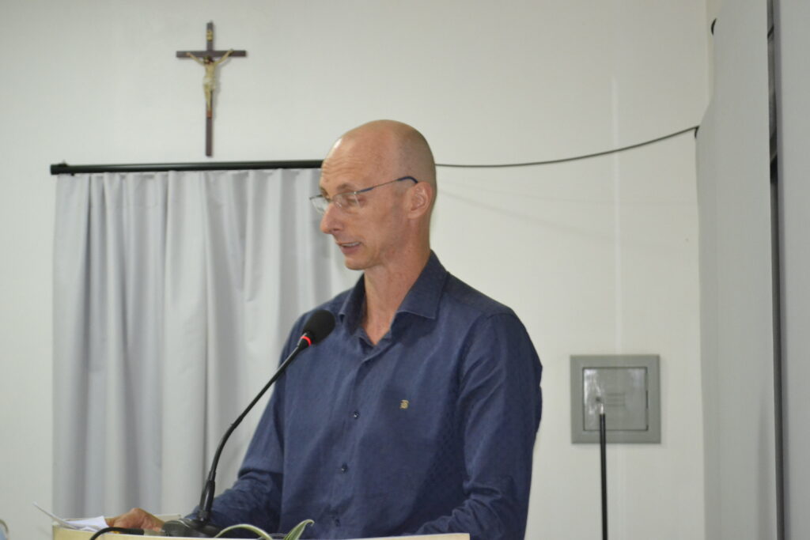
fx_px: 1856
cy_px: 270
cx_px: 405
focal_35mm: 82
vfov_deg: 16.6
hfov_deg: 24.6
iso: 2500
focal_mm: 55
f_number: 5.6
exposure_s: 1/60
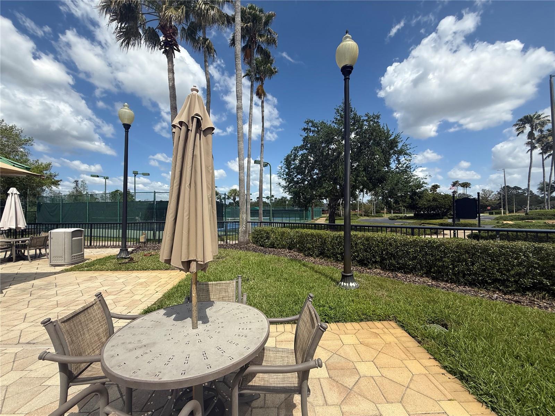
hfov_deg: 102.1
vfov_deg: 85.7
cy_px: 208
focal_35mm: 14
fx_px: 224
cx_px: 278
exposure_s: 1/1961
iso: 50
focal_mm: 2.22
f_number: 2.2
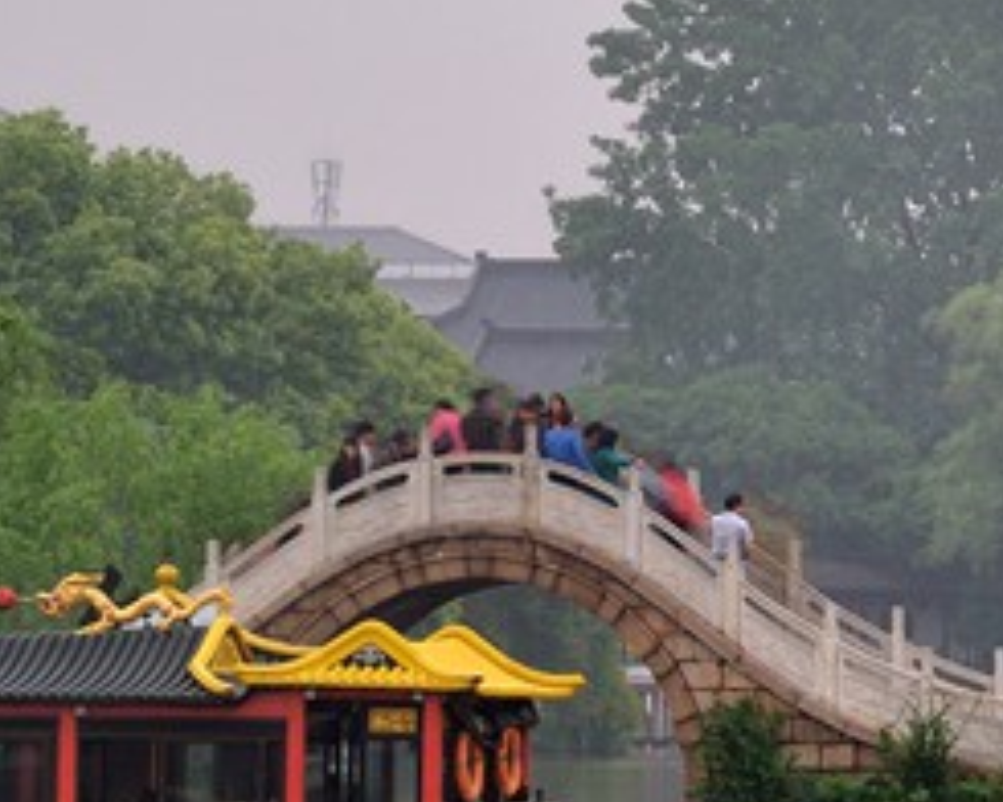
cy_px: 293
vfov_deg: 4.0
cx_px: 1556
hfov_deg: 4.9
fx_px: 11593
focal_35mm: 391
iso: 400
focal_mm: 85
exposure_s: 1.6
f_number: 8
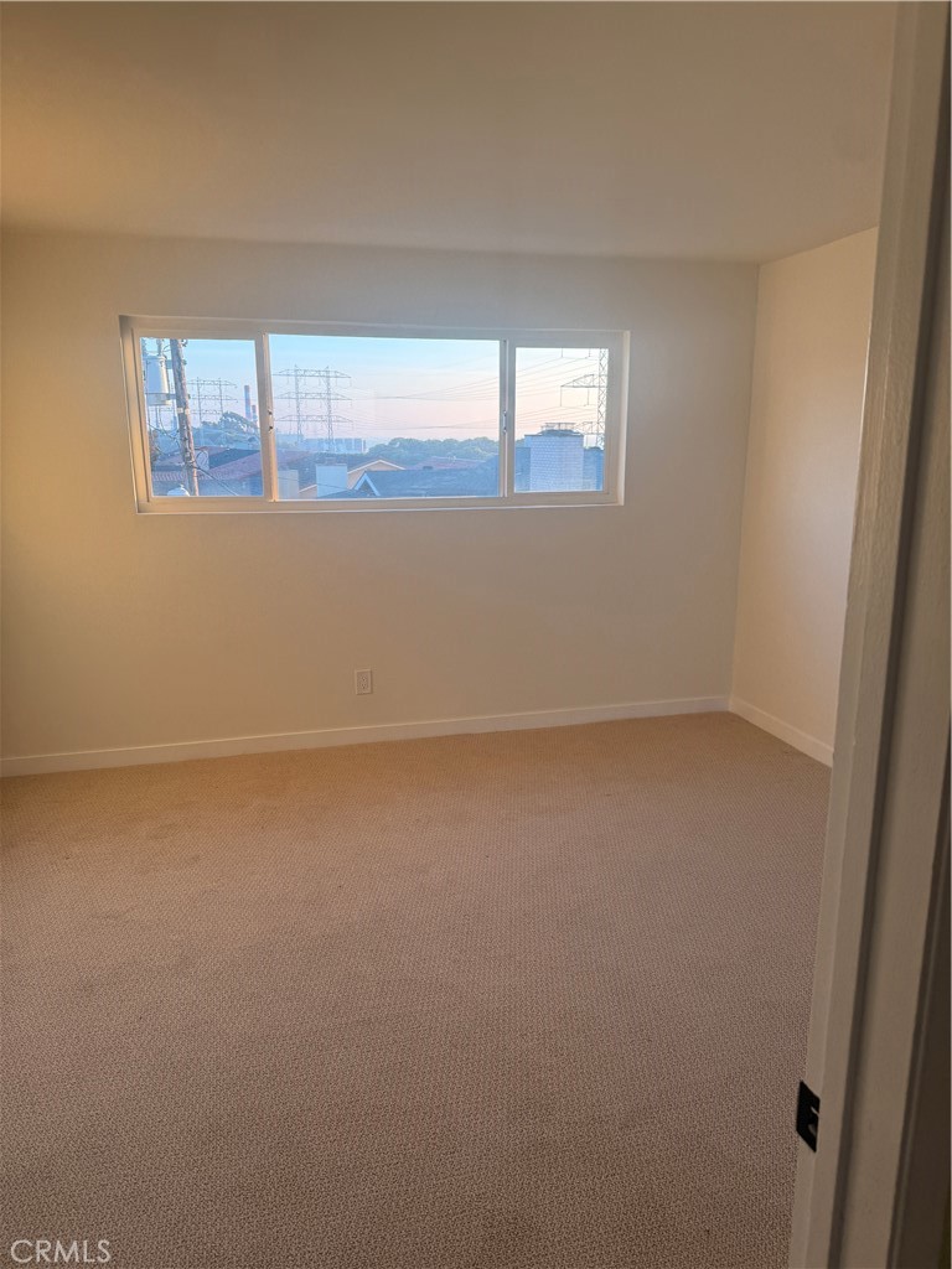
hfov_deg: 56.8
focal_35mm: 24
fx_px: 880
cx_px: 476
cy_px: 634
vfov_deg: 71.6
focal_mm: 6.76
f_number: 1.78
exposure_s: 1/221
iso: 100
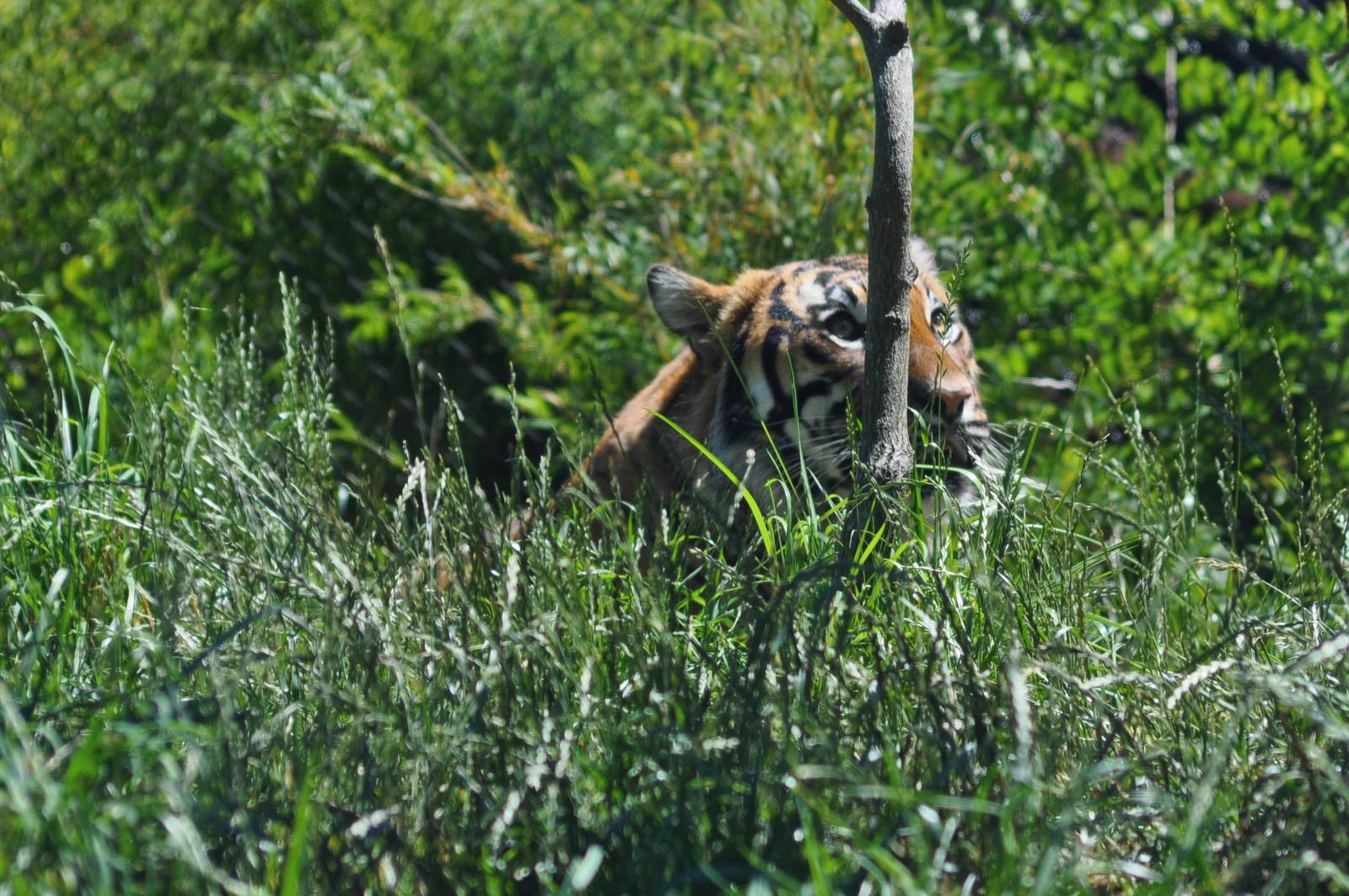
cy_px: 448
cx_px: 674
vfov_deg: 6.8
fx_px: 7580
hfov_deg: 10.2
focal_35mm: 202
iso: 400
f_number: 5
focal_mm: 135
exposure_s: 1/1250
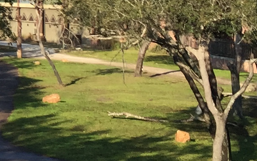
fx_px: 1121
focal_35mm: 160
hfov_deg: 11.8
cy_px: -53
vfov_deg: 8.1
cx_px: -239
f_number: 2.2
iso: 32
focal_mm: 4.15
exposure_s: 1/1163
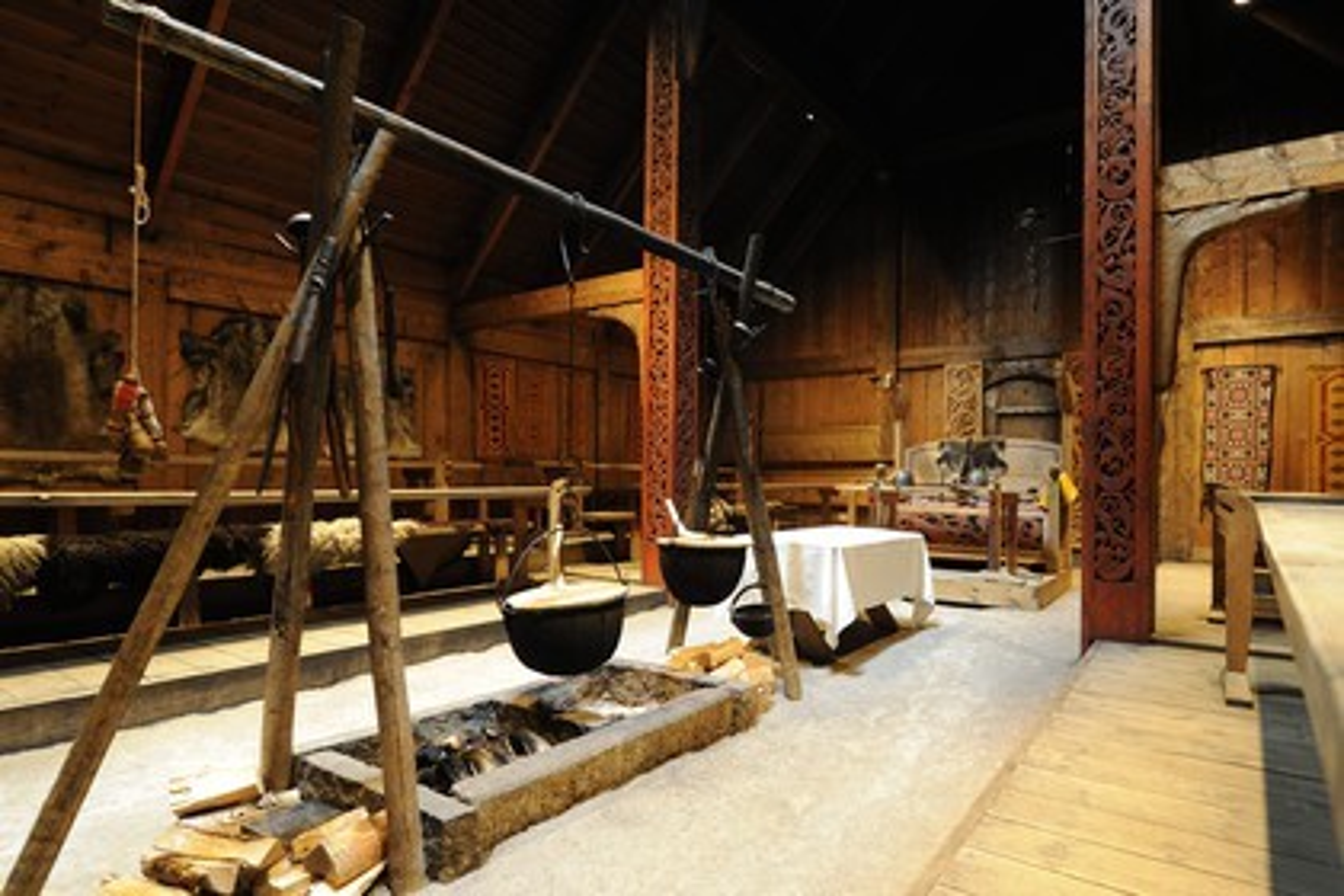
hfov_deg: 100.4
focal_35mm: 15
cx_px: 672
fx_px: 560
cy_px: 448
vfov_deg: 77.3
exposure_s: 6
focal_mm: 15
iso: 400
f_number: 5.6
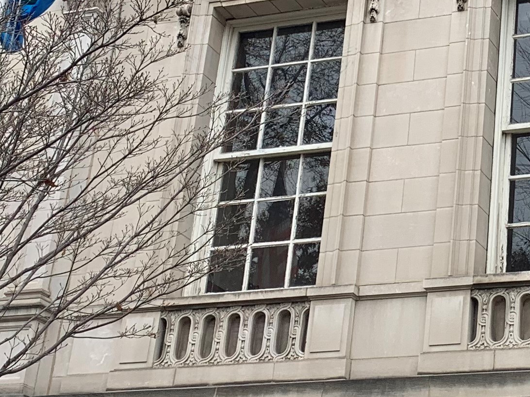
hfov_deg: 19.9
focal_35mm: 96
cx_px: 513
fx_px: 1470
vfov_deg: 15.4
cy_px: 120
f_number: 1.8
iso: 25
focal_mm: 4.25
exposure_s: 1/342
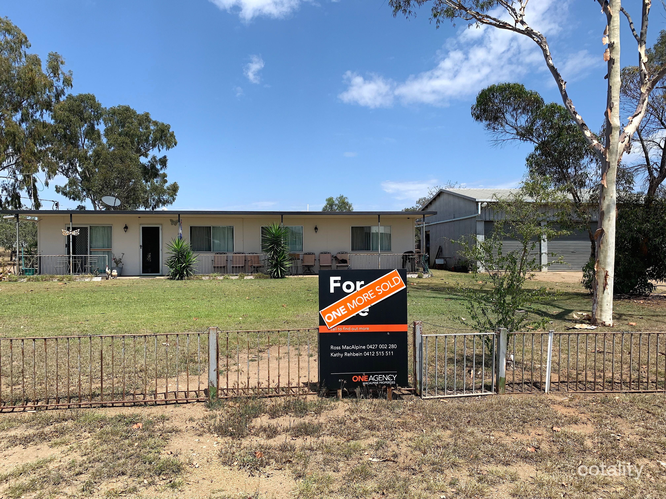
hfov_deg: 67.3
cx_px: 333
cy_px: 250
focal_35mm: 26
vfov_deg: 53.1
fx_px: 500
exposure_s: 1/2421
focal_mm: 4.25
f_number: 1.8
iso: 25
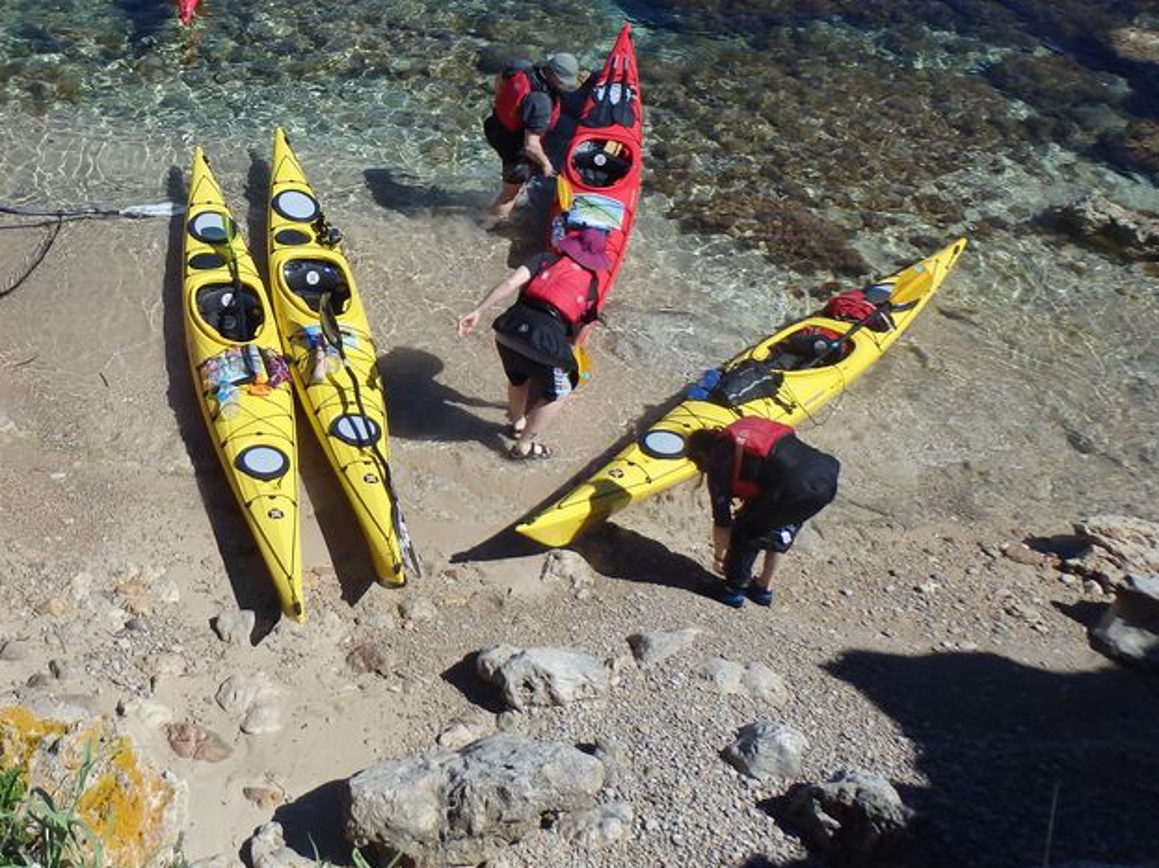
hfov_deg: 40.1
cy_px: 165
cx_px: 292
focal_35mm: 46
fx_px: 1540
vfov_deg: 30.7
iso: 125
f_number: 11
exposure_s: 1/160
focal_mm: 5
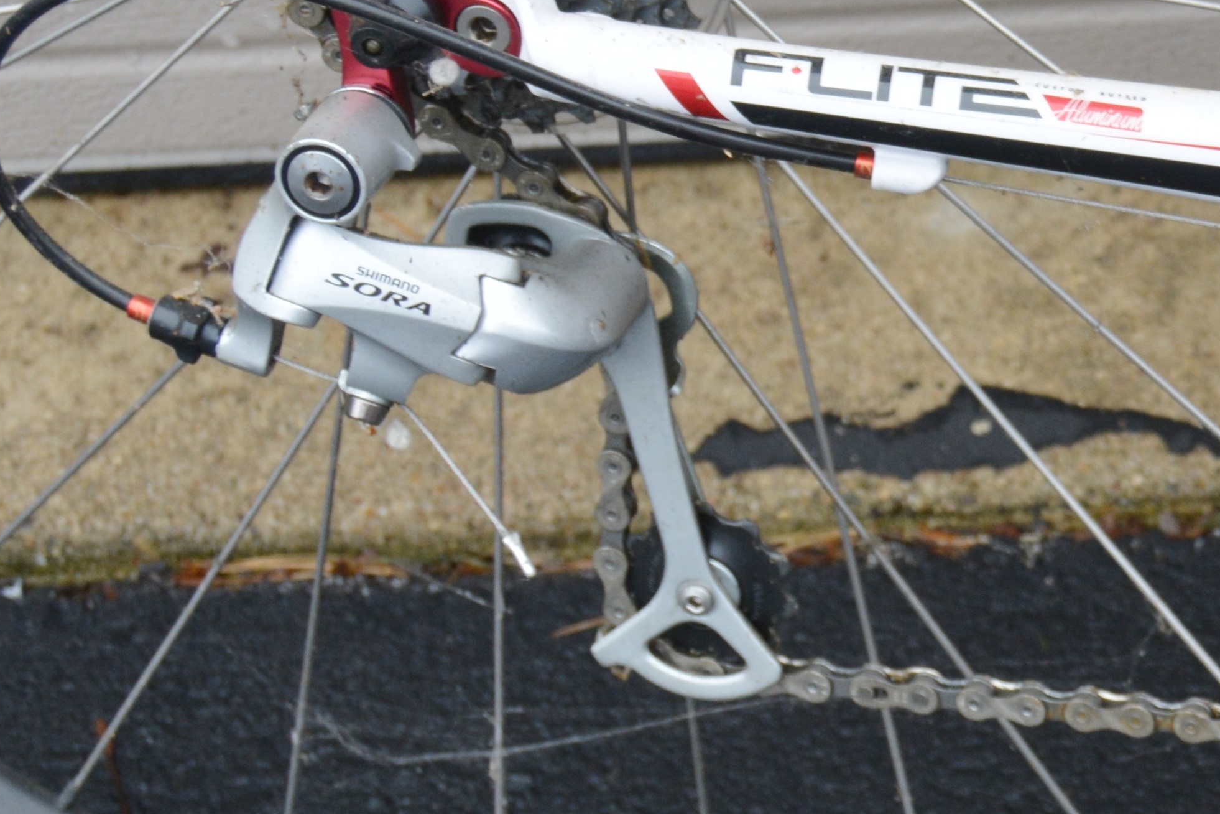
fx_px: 5440
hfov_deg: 12.4
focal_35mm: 161
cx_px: 1617
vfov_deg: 8.5
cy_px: 107
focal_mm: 35
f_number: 5.6
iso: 360
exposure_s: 1/125
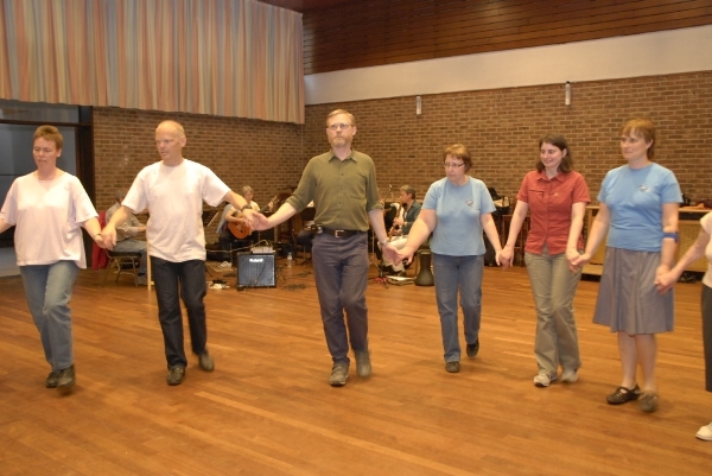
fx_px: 2316
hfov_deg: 17.5
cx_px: 356
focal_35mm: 117
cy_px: 238
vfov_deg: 11.7
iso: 1000
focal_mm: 78
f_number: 5.3
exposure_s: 1/25
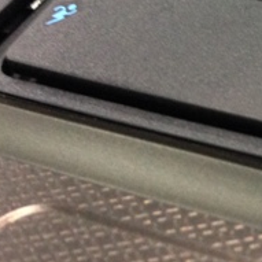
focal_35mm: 122
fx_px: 1045
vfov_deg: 13.4
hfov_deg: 12.8
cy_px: -137
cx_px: 487
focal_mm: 4.12
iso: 250
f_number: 2.4
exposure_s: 1/20
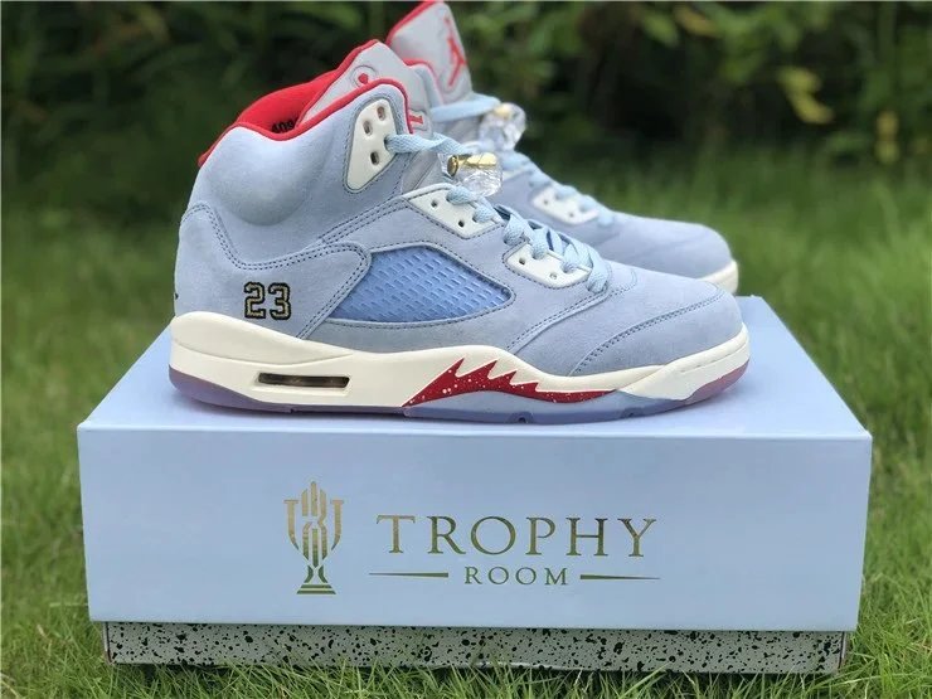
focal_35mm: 52
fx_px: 1400
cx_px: 466
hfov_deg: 36.8
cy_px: 350
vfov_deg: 28.0
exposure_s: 1/254
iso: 16
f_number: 2.4
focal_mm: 6
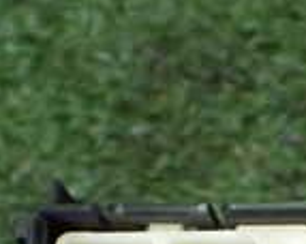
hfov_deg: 15.0
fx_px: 1112
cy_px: 377
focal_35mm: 123
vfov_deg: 11.9
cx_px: 398
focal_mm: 5.4
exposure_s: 1/80
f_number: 2.3
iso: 800
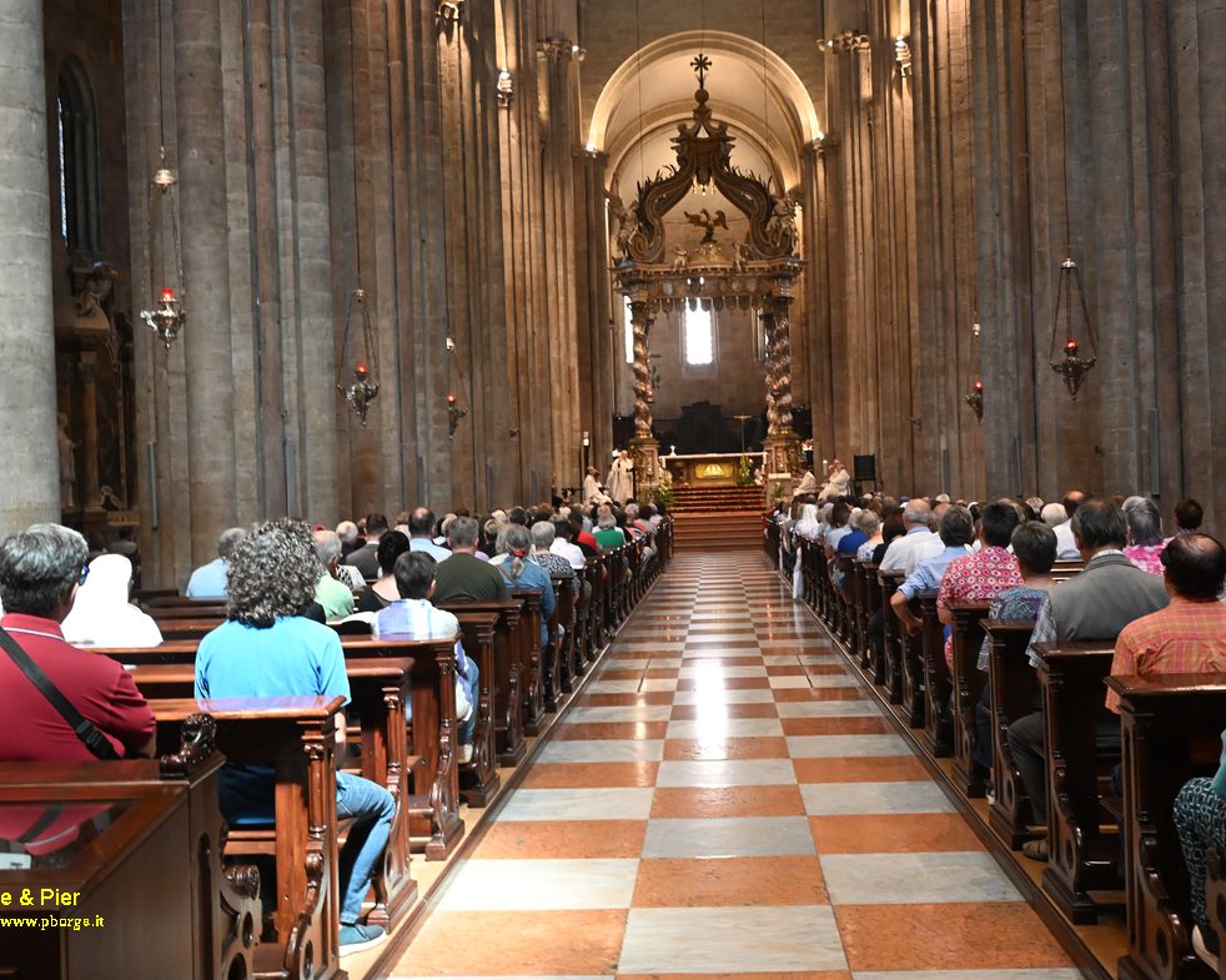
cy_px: 486
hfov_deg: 46.2
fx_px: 1435
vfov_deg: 37.7
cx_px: 640
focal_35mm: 40
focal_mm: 34.5
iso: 3600
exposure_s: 1/30
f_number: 8
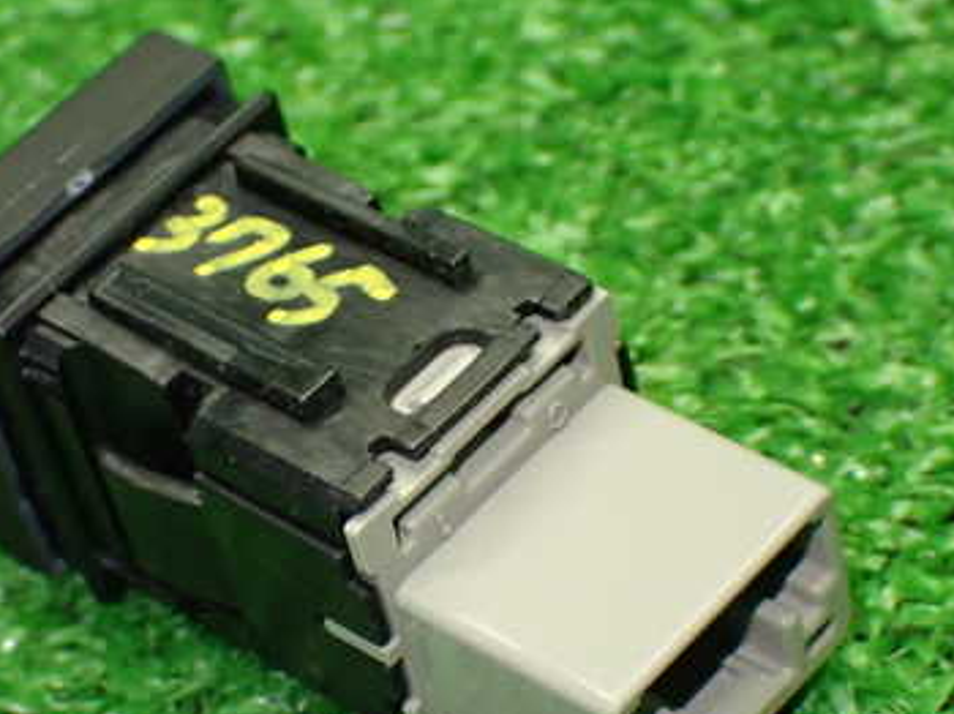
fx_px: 3167
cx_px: 357
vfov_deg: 12.9
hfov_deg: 17.1
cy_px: 431
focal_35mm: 115
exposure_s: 1/60
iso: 1000
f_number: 3.8
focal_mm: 11.88
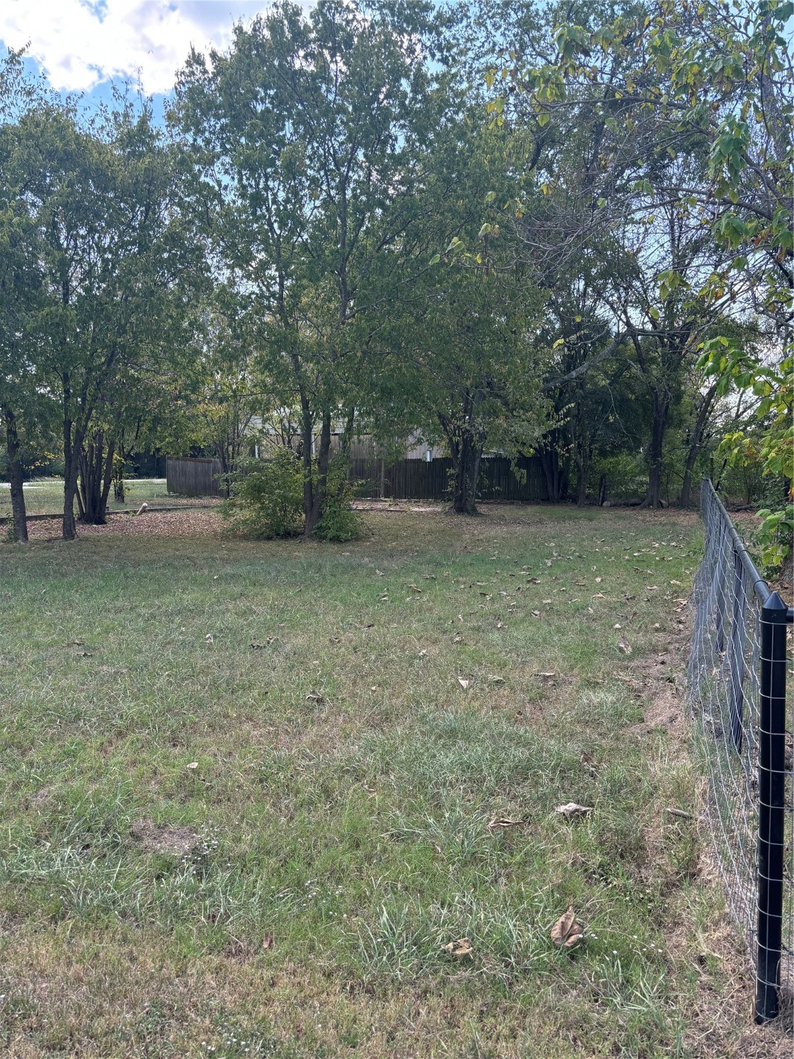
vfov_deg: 67.3
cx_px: 397
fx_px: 795
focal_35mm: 26
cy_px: 530
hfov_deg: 53.1
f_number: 1.6
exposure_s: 1/510
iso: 50
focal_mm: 5.96
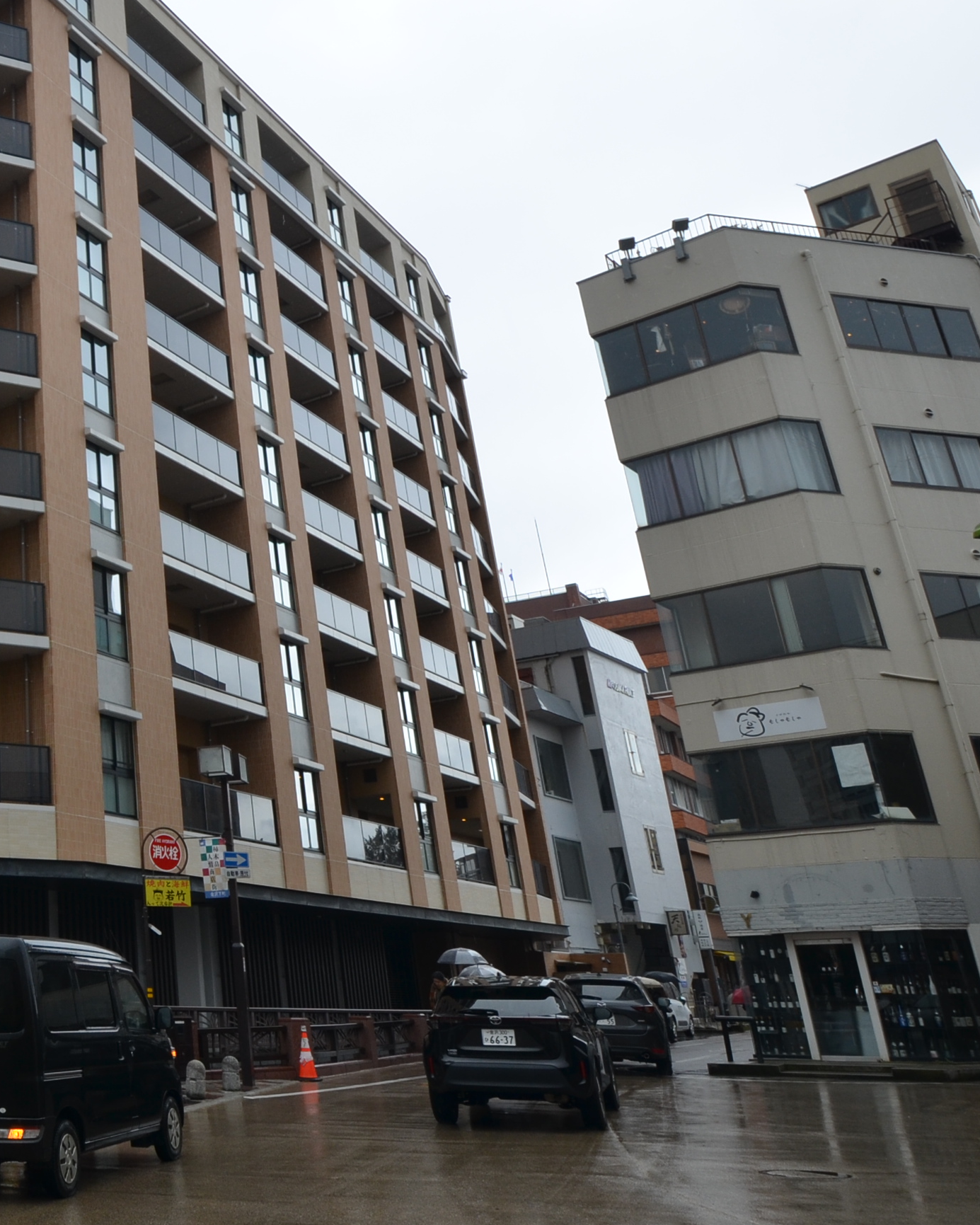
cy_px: 454
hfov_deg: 37.4
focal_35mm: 33
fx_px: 1196
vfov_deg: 53.6
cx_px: -95
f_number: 8
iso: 200
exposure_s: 1/250
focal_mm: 11
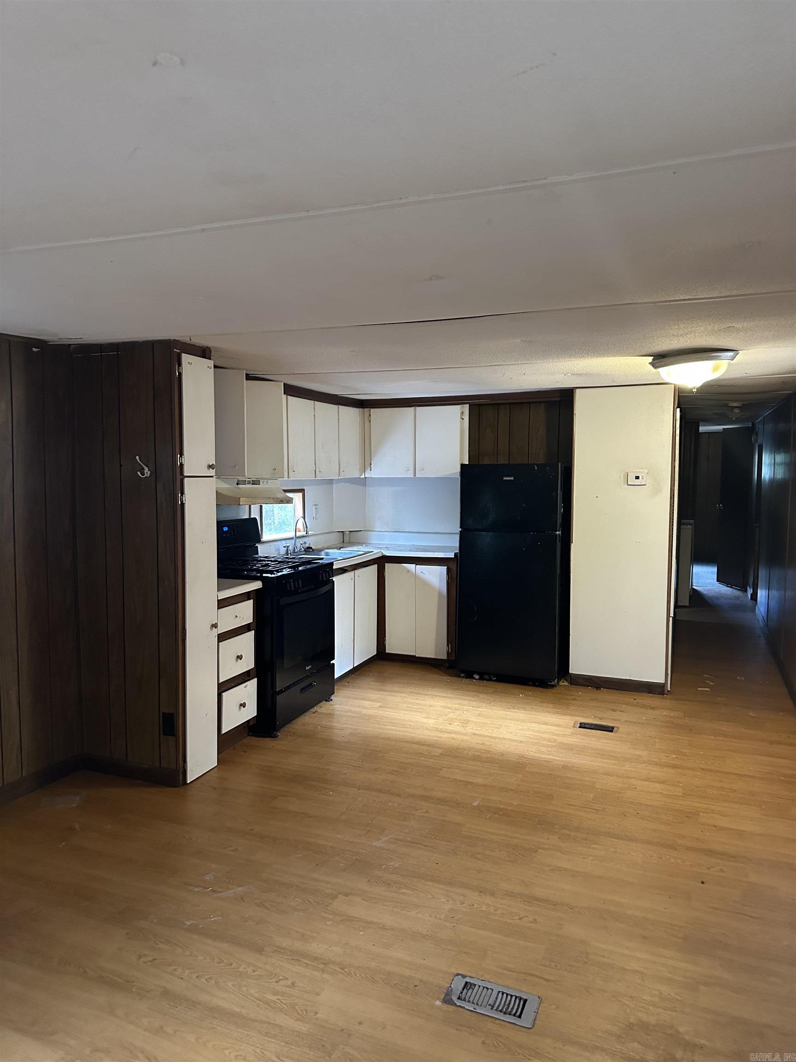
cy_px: 531
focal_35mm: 24
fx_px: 736
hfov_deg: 56.8
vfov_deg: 71.6
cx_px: 398
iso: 640
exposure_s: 1/60
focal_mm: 6.86
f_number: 1.78
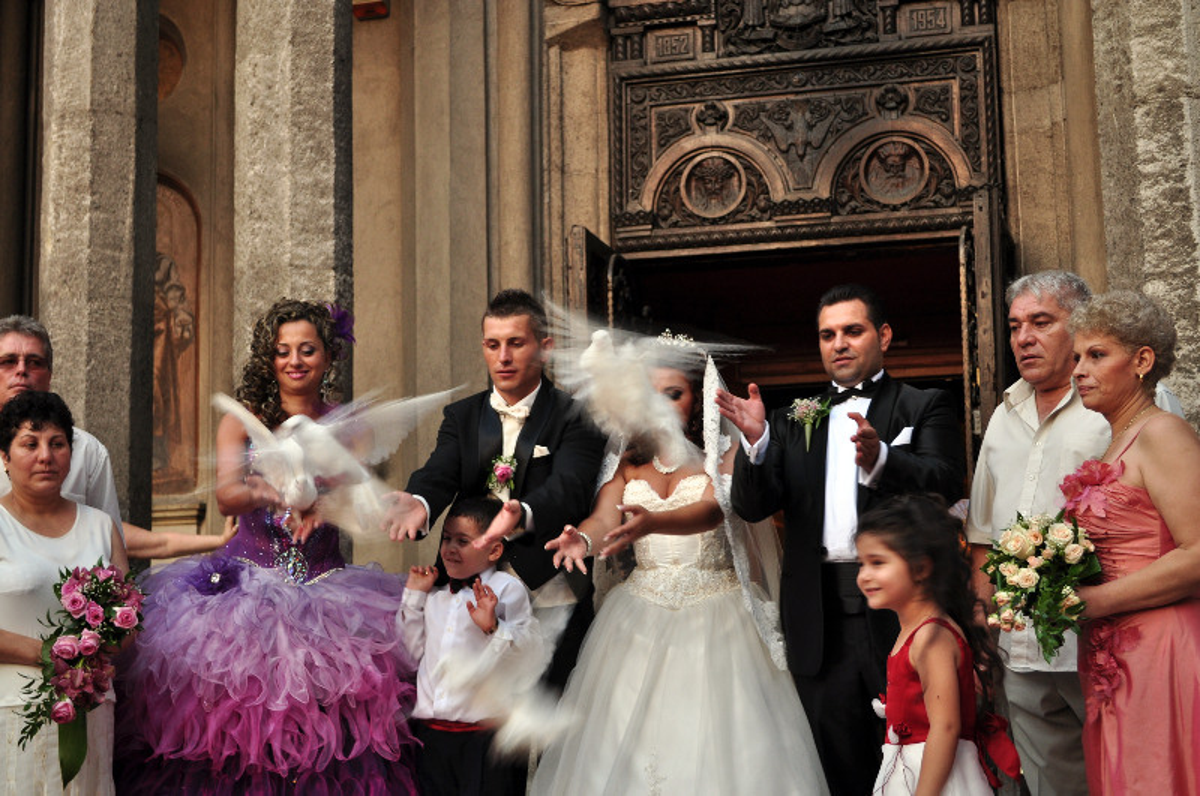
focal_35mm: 54
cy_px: 398
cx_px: 600
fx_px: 1797
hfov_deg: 36.9
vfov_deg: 25.0
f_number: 5
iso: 250
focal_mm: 36
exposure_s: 1/25
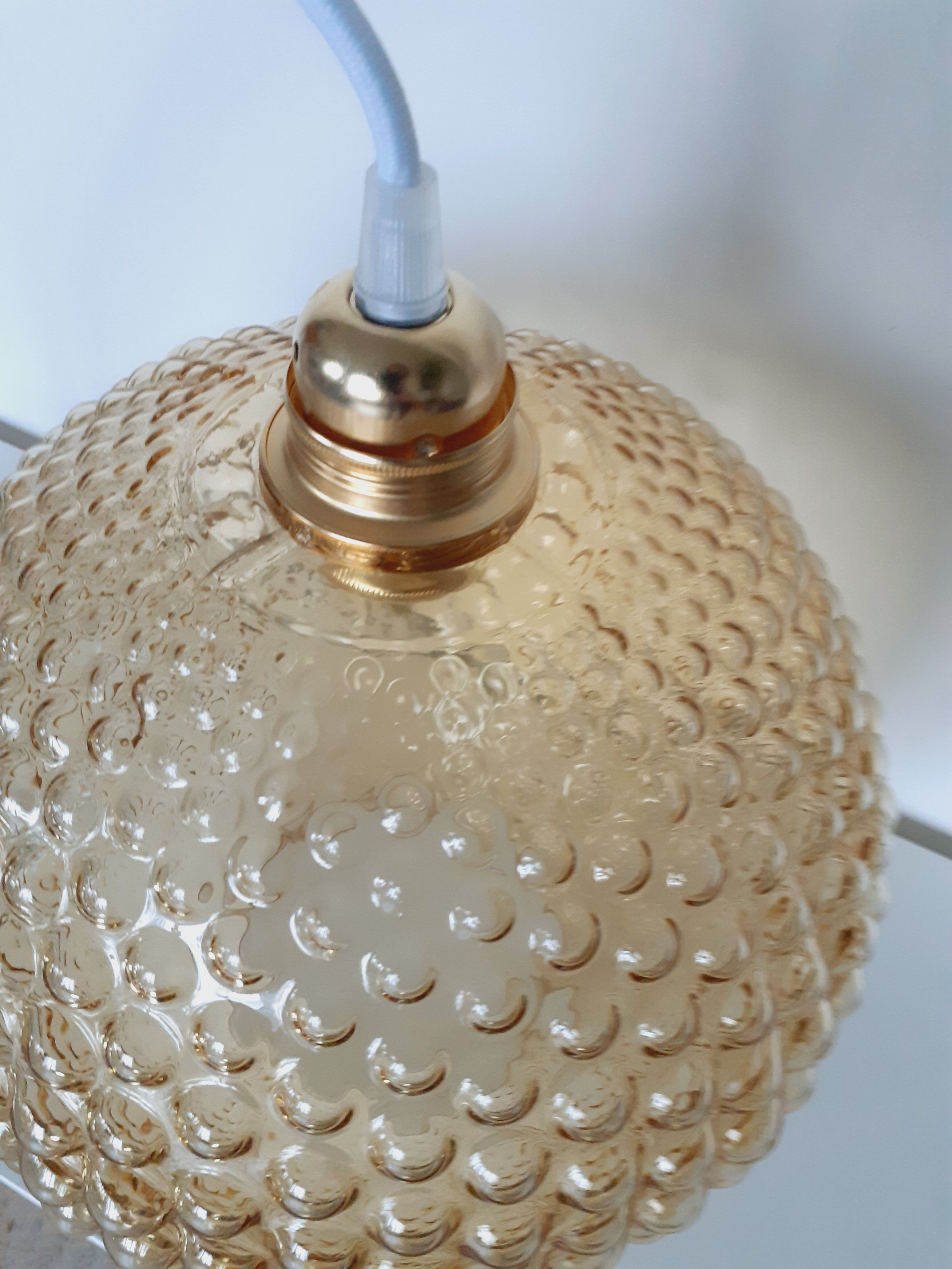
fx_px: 990
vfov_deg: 65.3
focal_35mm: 27
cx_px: 476
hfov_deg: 51.4
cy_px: 634
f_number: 1.9
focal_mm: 3.6
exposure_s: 1/50
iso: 250
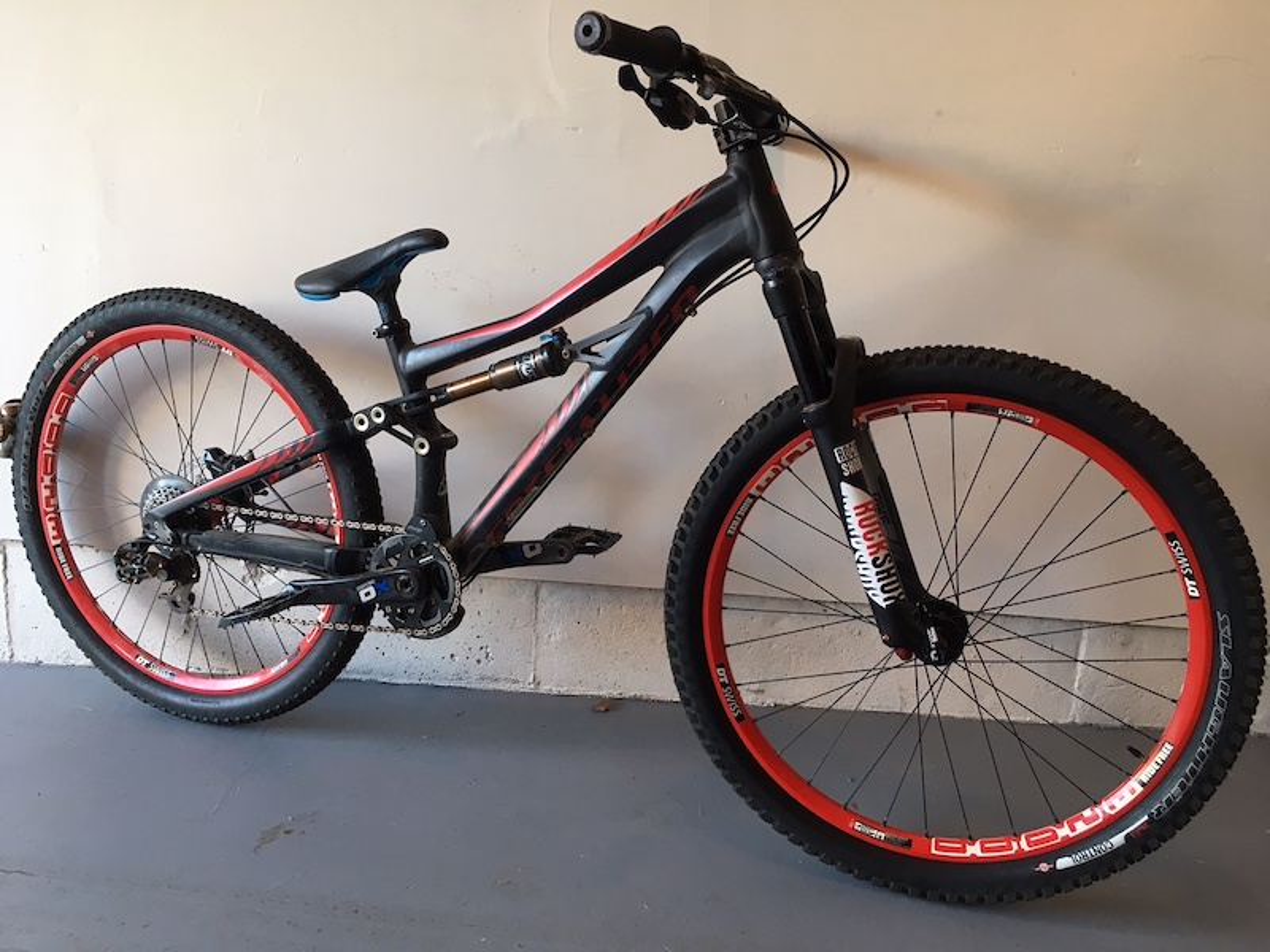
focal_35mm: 29
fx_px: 1064
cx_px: 635
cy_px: 476
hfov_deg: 61.7
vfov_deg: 48.2
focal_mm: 4.15
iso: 64
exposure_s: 1/30
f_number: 2.2
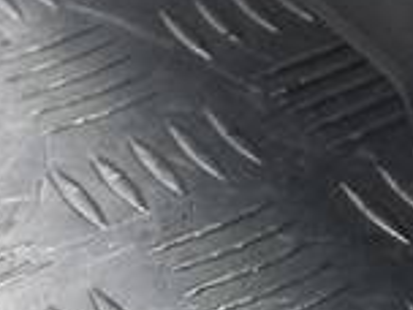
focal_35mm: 168
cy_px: -256
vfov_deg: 8.5
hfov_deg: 10.8
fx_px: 2004
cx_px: 804
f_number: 1.8
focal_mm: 4.6
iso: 80
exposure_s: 1/50
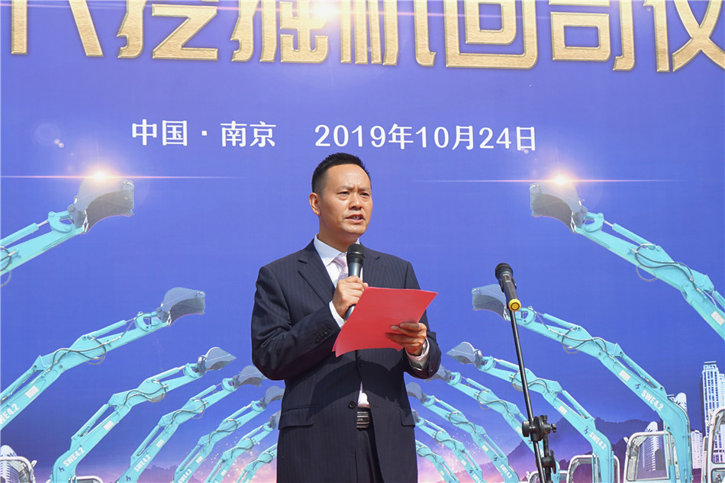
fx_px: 1168
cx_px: 362
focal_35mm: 58
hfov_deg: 34.5
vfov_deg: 23.4
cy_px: 242
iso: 100
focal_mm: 39
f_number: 5
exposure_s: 1/500
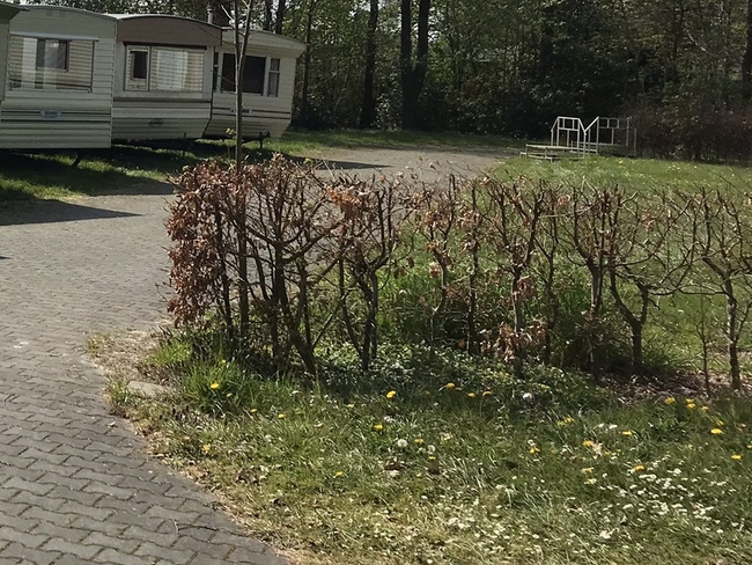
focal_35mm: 62
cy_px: 90
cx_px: -54
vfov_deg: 23.2
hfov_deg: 28.6
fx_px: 1347
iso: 20
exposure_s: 1/3300
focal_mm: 3.99
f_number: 1.8
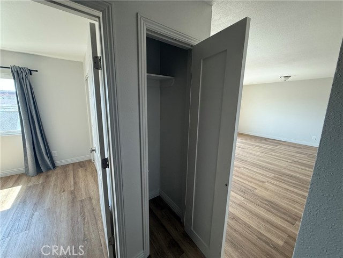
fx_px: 139
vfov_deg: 85.7
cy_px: 129
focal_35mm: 14
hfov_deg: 102.1
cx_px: 172
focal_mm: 2.22
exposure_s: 1/99
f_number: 2.2
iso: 200
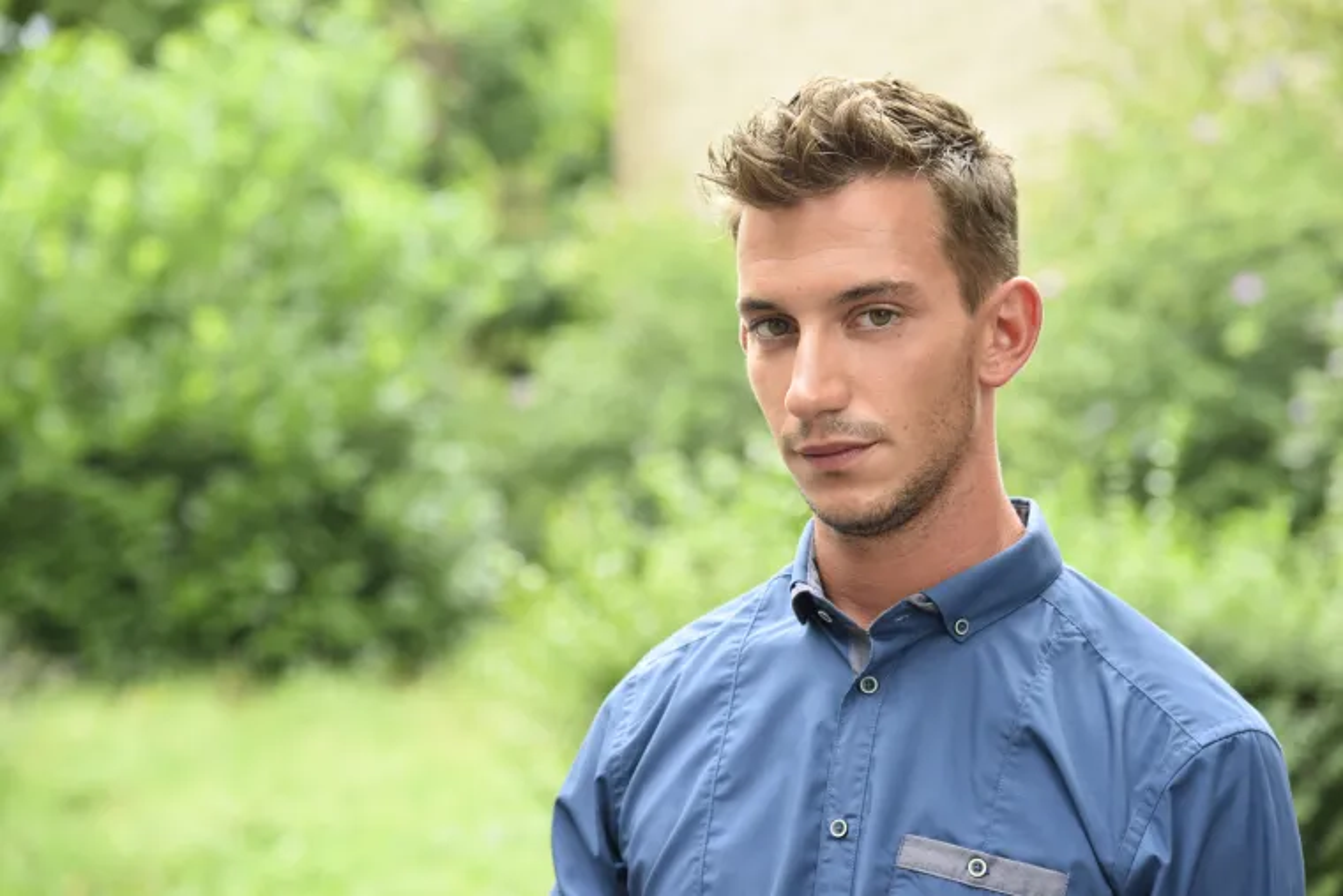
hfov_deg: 17.1
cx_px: 672
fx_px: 4477
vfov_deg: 11.4
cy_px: 448
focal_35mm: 120
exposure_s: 1/160
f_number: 5
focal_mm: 120
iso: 500
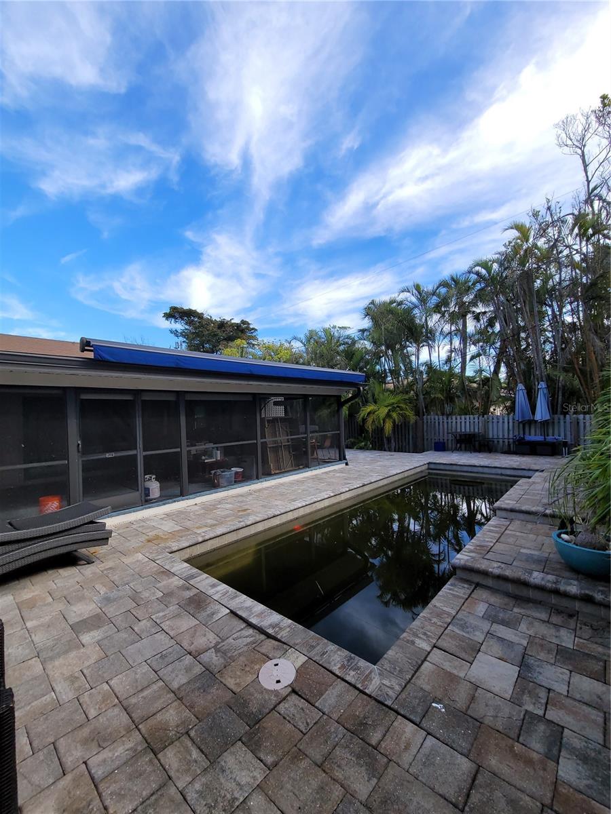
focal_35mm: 13
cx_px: 306
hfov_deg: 89.9
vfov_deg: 106.2
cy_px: 407
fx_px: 306
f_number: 2.2
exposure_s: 1/859
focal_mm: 2.2
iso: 50
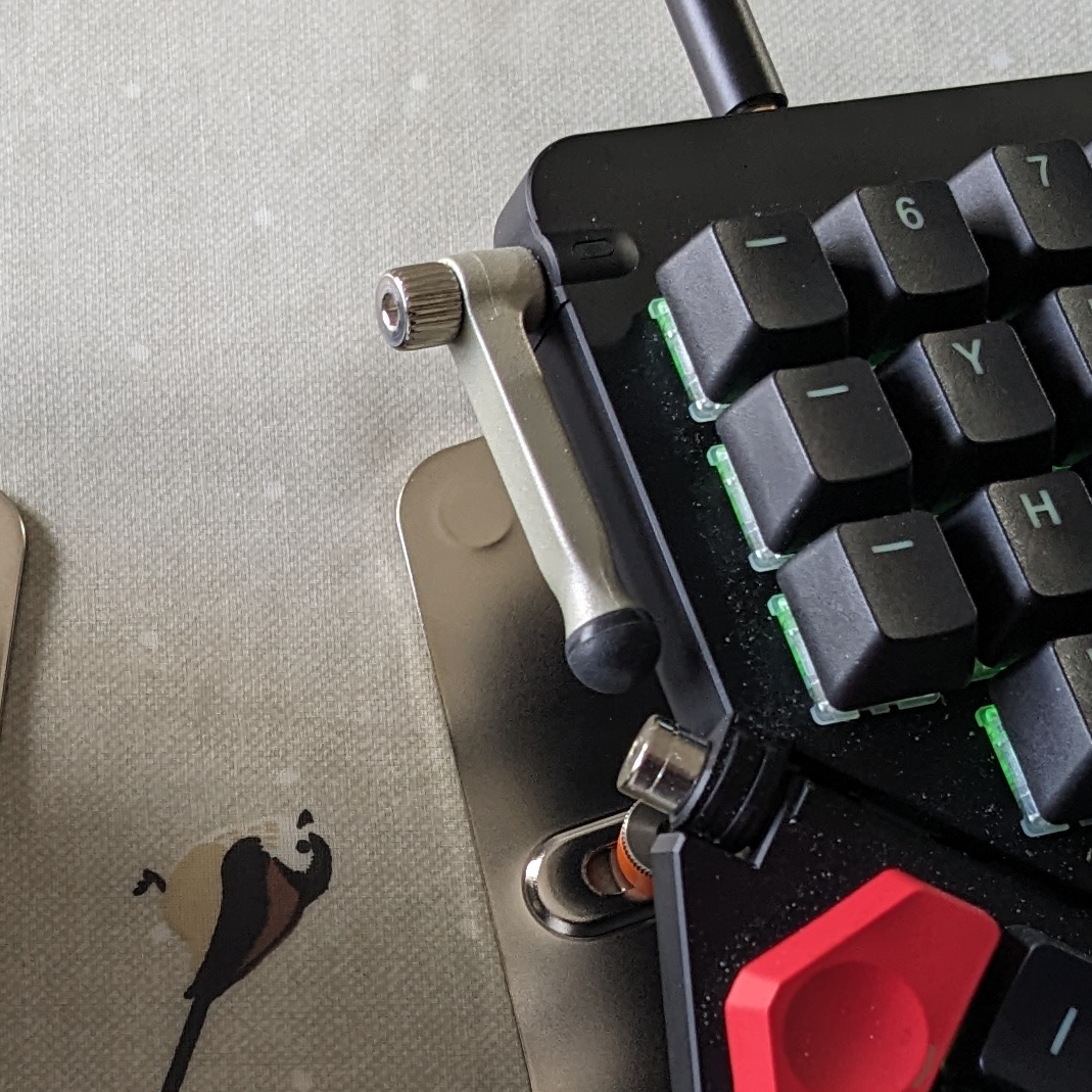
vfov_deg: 19.0
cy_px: 978
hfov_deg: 19.2
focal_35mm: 90
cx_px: 357
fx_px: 3212
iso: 67
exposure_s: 1/25
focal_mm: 4.38
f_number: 1.73
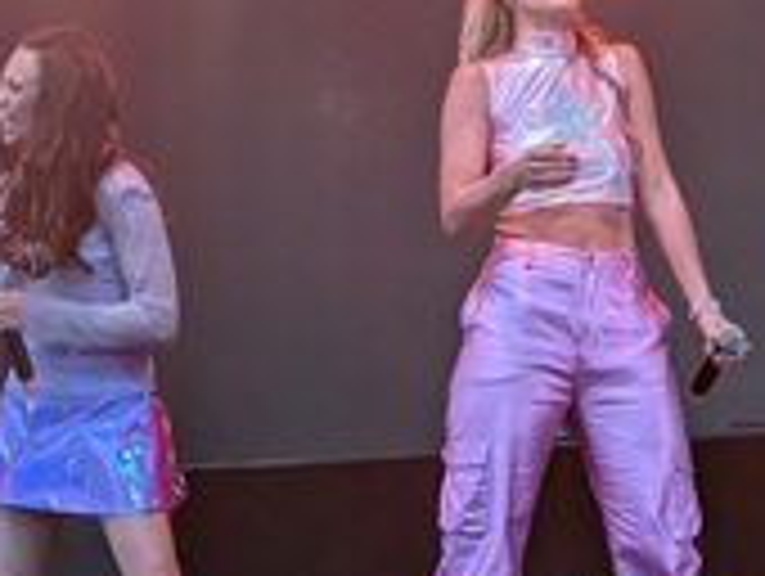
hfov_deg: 17.2
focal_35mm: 113
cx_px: 632
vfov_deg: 13.1
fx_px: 2501
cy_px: 248
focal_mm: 6.81
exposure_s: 1/1070
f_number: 1.85
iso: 768
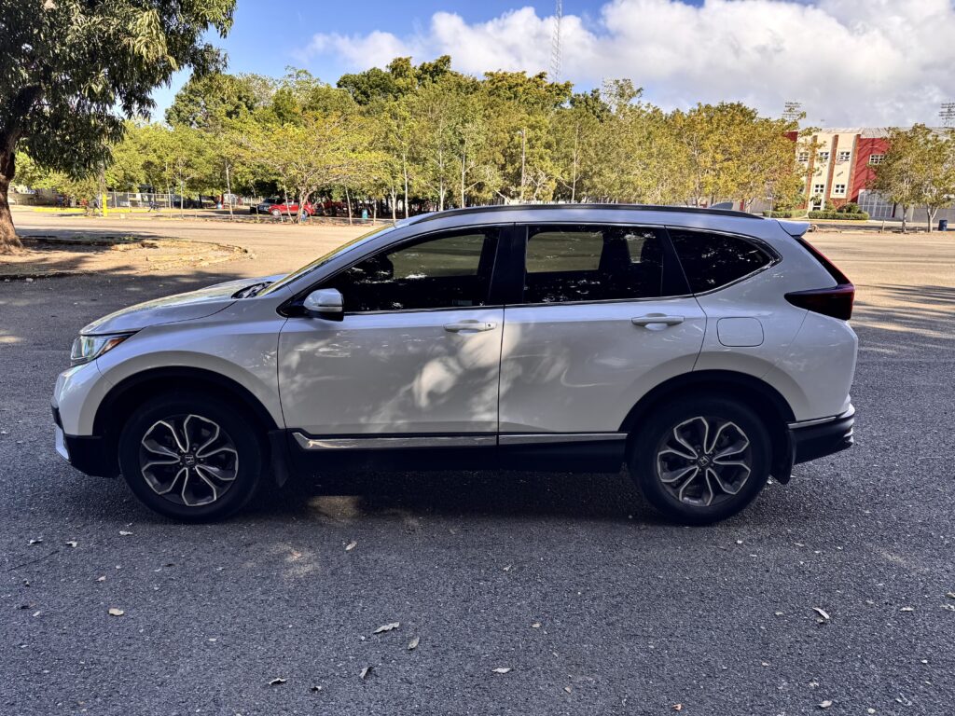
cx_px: 478
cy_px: 358
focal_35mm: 24
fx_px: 662
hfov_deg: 71.6
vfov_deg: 56.8
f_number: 1.78
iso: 80
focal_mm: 6.76
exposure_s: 1/723
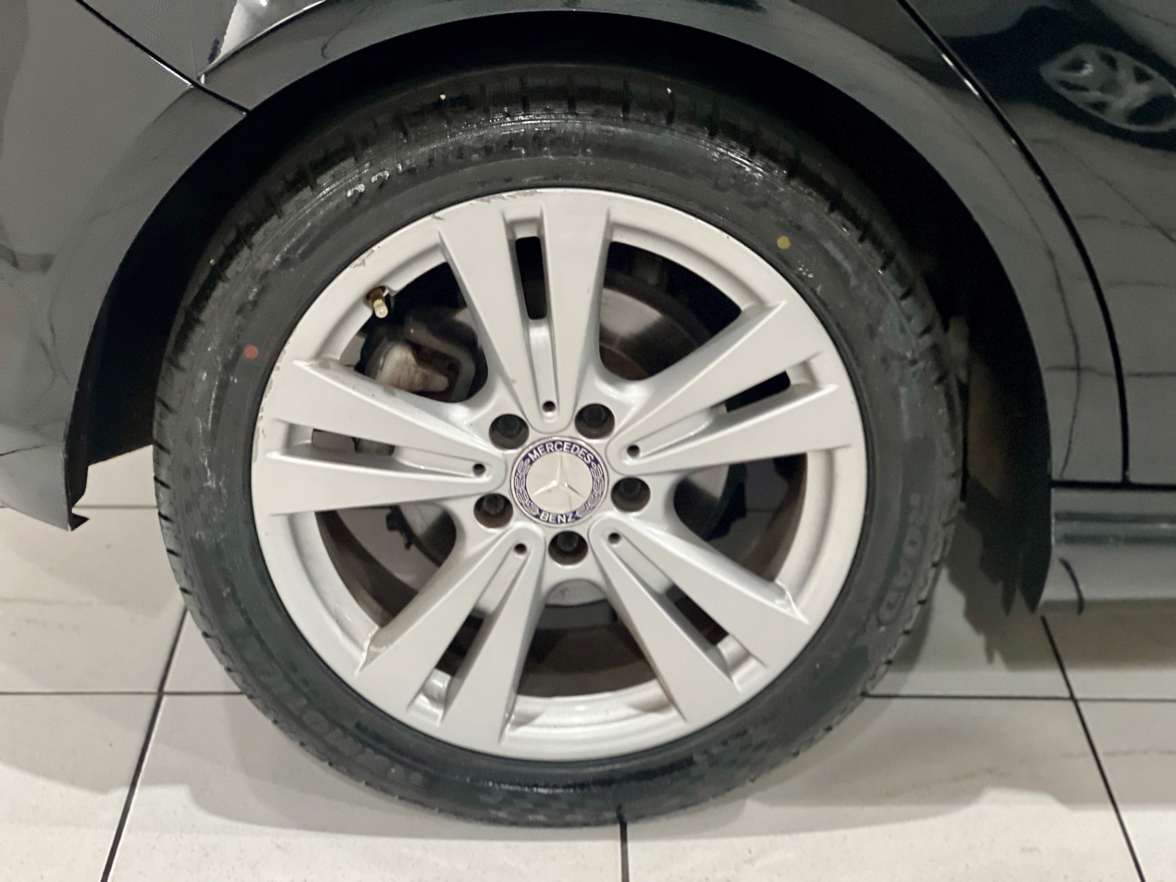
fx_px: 2616
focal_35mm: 77
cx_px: 588
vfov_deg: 19.1
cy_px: 441
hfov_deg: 25.3
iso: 400
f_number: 2.8
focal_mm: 9
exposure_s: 1/30
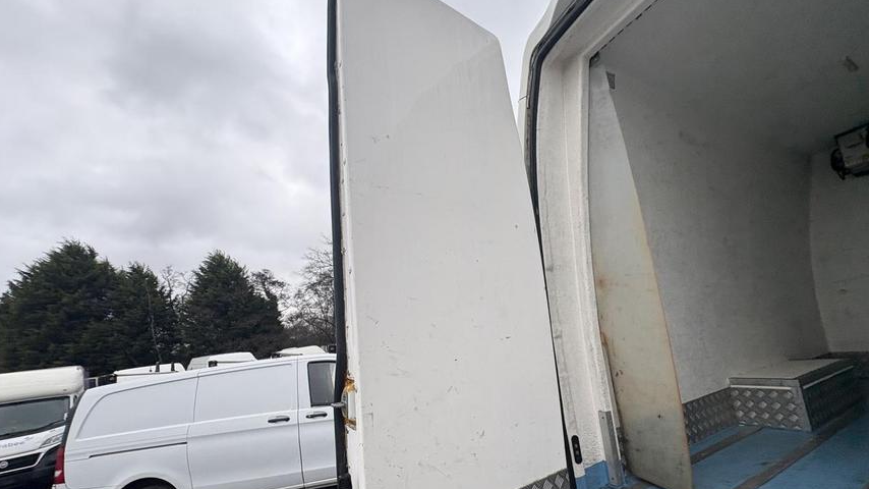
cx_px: 446
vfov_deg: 66.5
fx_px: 369
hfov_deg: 99.4
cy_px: 288
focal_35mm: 16
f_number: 2.2
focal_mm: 2.22
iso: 64
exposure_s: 1/99
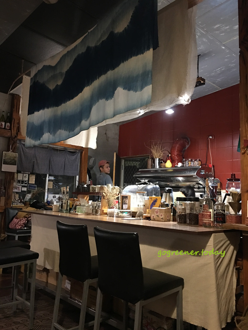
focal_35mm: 29
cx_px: 124
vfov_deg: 61.7
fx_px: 277
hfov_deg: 48.2
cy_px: 165
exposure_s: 1/4
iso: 125
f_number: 2.2
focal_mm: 4.15
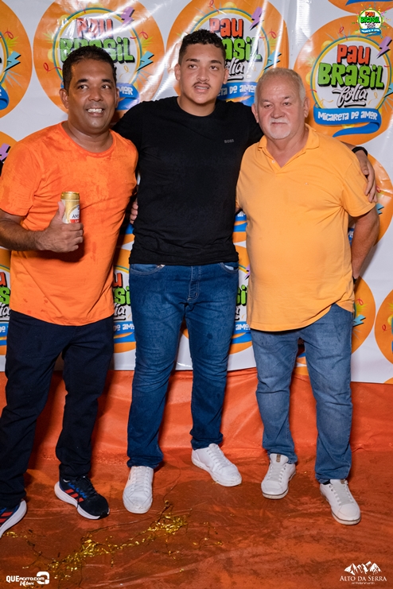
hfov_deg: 36.9
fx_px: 589
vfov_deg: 53.1
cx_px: 196
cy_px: 294
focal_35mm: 36
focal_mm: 24
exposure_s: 1/160
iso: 2500
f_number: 2.8
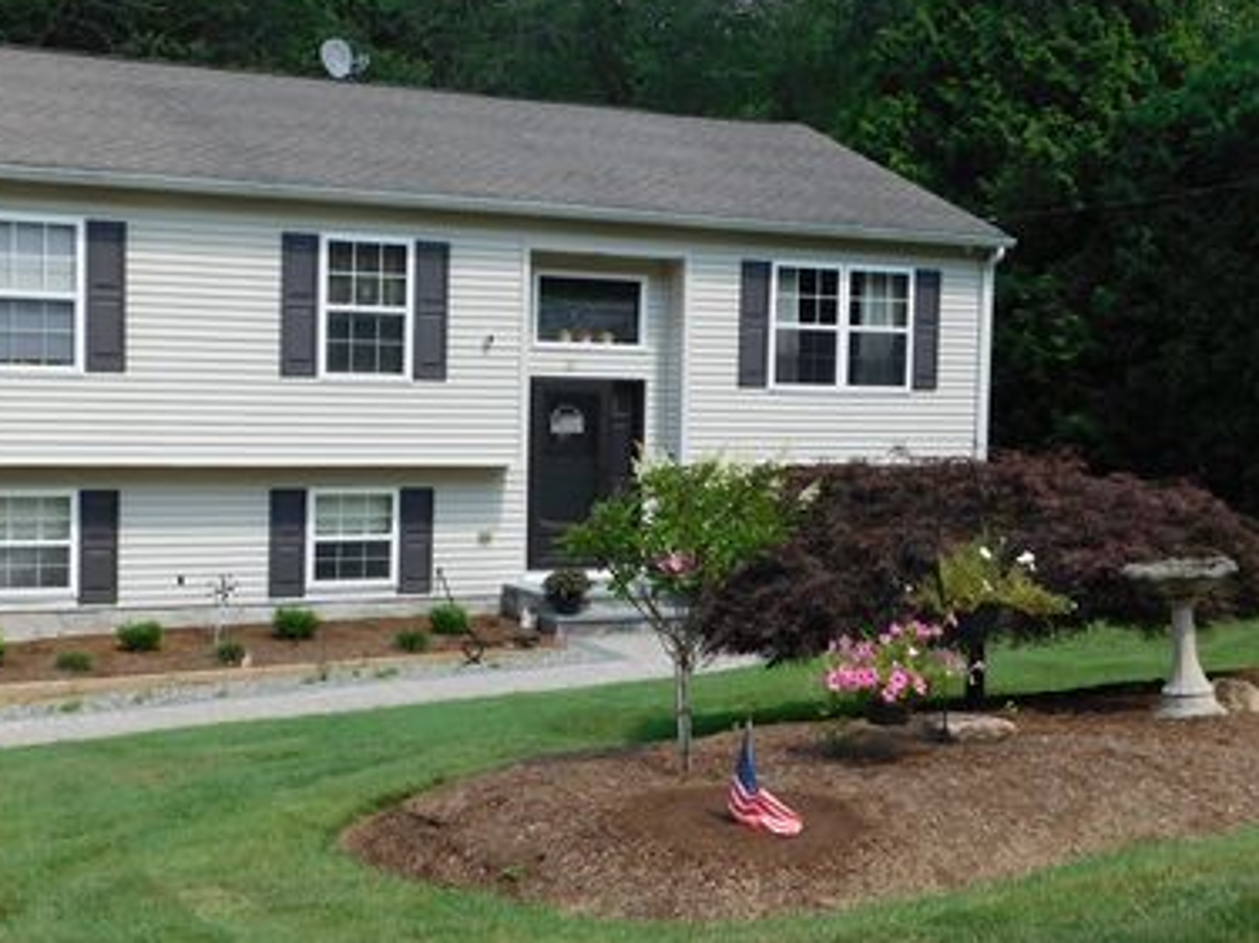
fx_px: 1745
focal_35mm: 48
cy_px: 475
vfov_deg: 30.2
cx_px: 574
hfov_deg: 39.6
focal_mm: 6.3
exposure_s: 1/800
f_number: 3.5
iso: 125
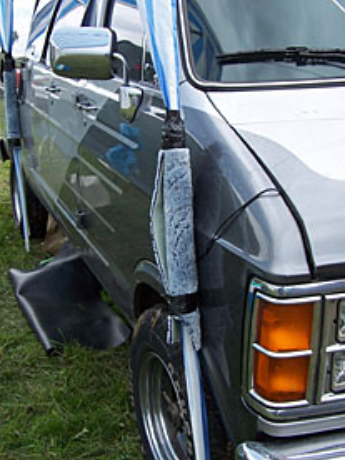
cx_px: 155
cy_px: 195
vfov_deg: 34.9
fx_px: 731
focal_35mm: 55
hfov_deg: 26.5
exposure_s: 1/250
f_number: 2.8
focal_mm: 6.3
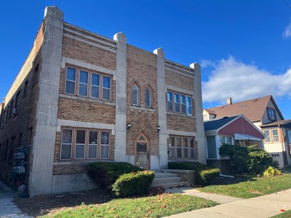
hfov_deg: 67.3
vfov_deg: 53.1
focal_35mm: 26
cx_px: 146
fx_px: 219
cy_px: 109
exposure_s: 1/1309
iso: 50
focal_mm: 5.1
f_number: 1.6
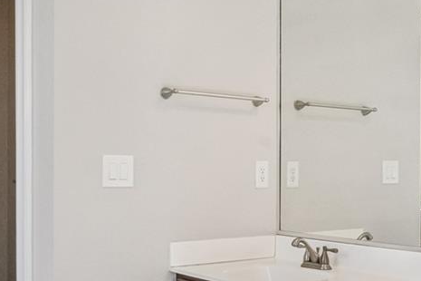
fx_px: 643
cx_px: 301
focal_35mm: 55
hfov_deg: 35.7
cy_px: 170
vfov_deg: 24.6
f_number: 10
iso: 5000
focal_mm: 16
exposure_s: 1/2000
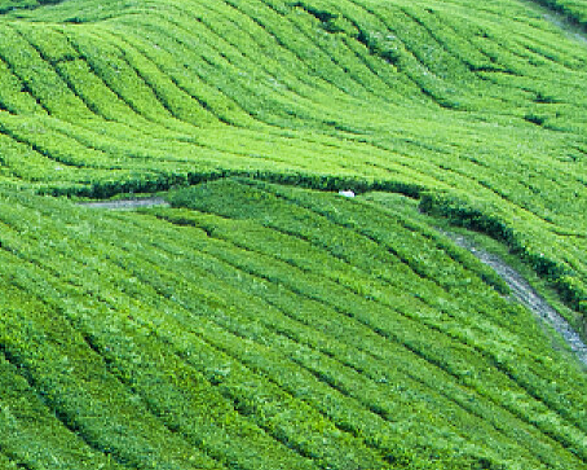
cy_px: 431
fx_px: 2692
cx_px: -588
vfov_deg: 9.9
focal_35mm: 155
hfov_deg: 11.3
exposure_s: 1/15
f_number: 8
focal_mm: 26
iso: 250
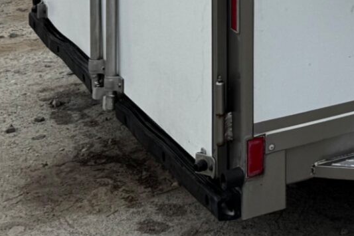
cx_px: 653
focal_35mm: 120
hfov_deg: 14.7
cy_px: -283
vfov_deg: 10.3
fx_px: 1180
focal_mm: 6.76
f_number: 1.78
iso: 80
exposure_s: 1/6410
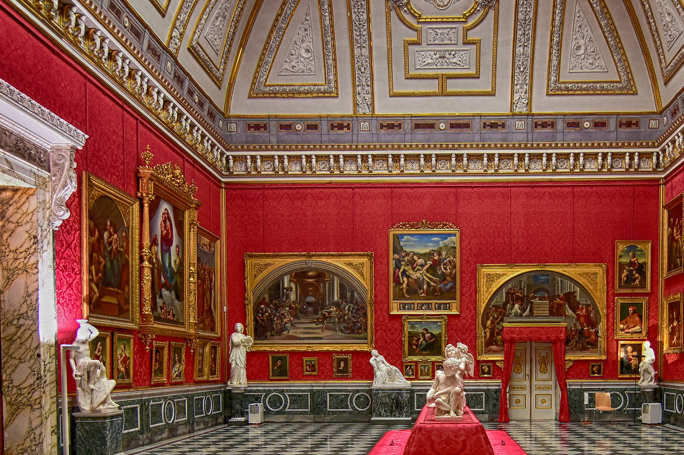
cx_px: 448
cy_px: 363
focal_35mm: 32
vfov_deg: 39.5
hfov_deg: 57.7
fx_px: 607
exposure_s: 1/50
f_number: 2.8
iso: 400
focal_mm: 11
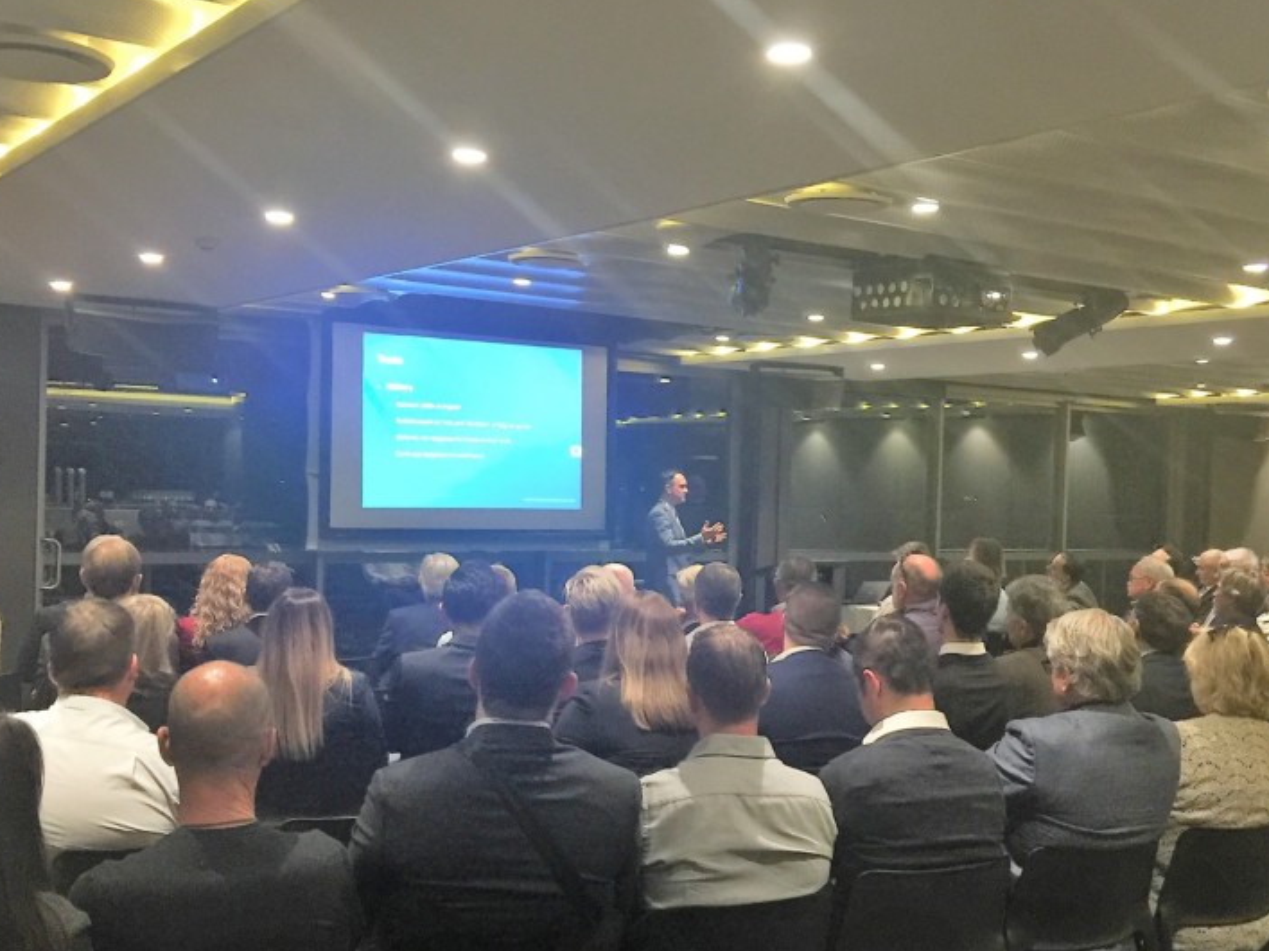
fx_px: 1539
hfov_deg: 44.8
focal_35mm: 42
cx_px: 662
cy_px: 522
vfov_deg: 34.3
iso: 160
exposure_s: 1/8
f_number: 2.2
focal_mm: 4.15
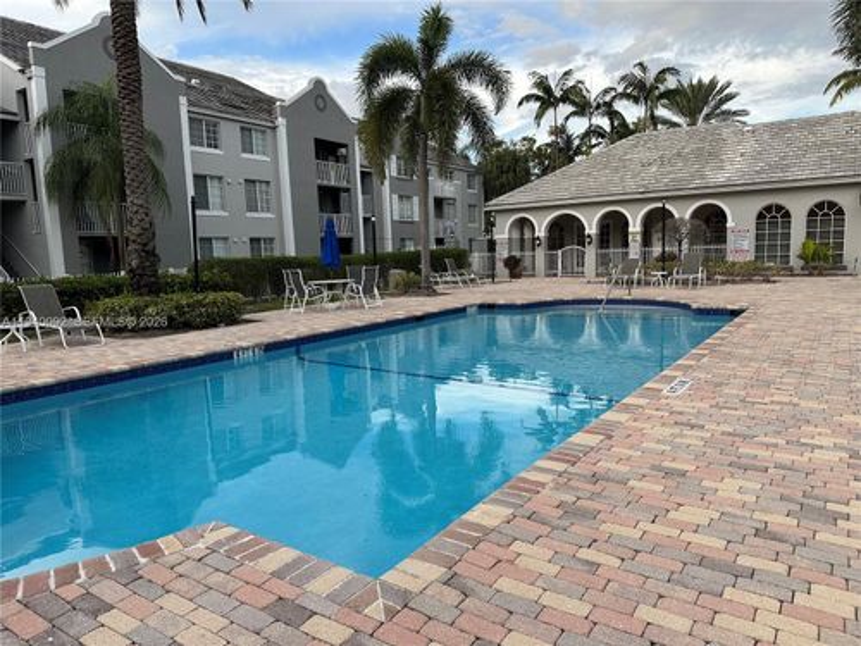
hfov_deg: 71.6
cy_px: 323
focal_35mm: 24
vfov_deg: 56.8
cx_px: 430
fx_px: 597
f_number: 1.78
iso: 80
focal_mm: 6.86
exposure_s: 1/843
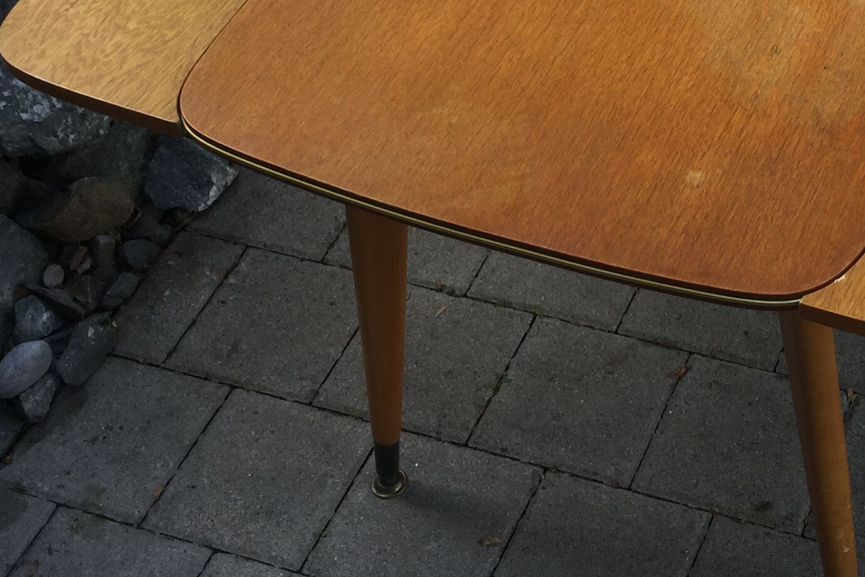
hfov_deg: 26.0
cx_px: 731
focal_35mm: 76
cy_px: 48
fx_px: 1826
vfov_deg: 17.6
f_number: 2.4
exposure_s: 1/146
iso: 25
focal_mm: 3.3
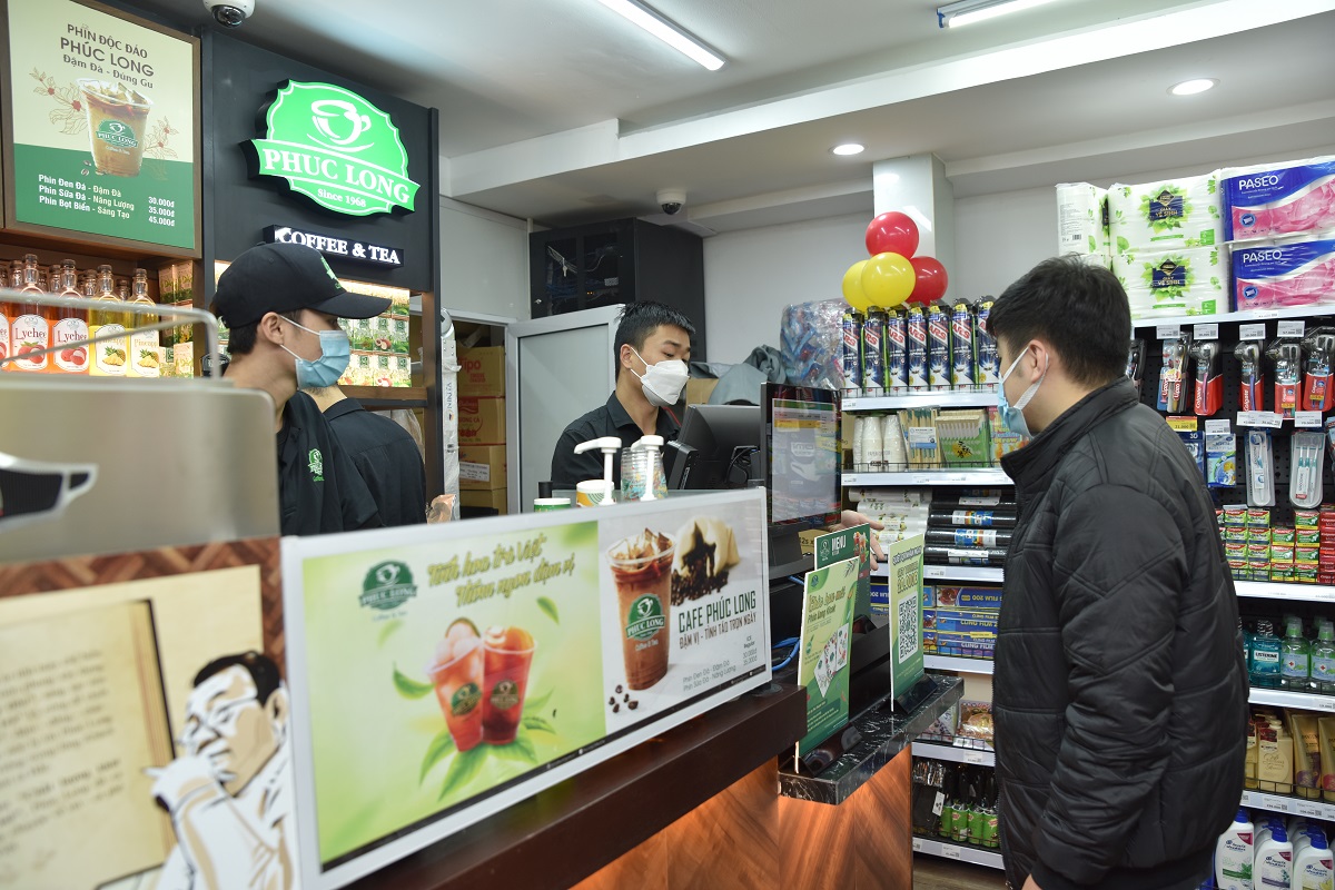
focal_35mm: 24
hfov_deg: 73.7
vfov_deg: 53.1
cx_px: 668
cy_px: 445
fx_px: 890
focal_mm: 24
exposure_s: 1/125
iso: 400
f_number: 3.2
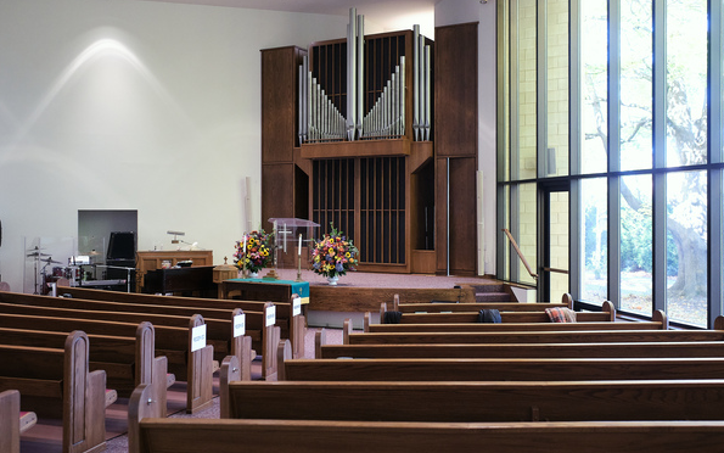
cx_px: 363
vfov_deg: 35.3
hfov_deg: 54.0
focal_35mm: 36
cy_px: 239
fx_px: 710
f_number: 2.8
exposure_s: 1/160
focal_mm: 23
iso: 2000
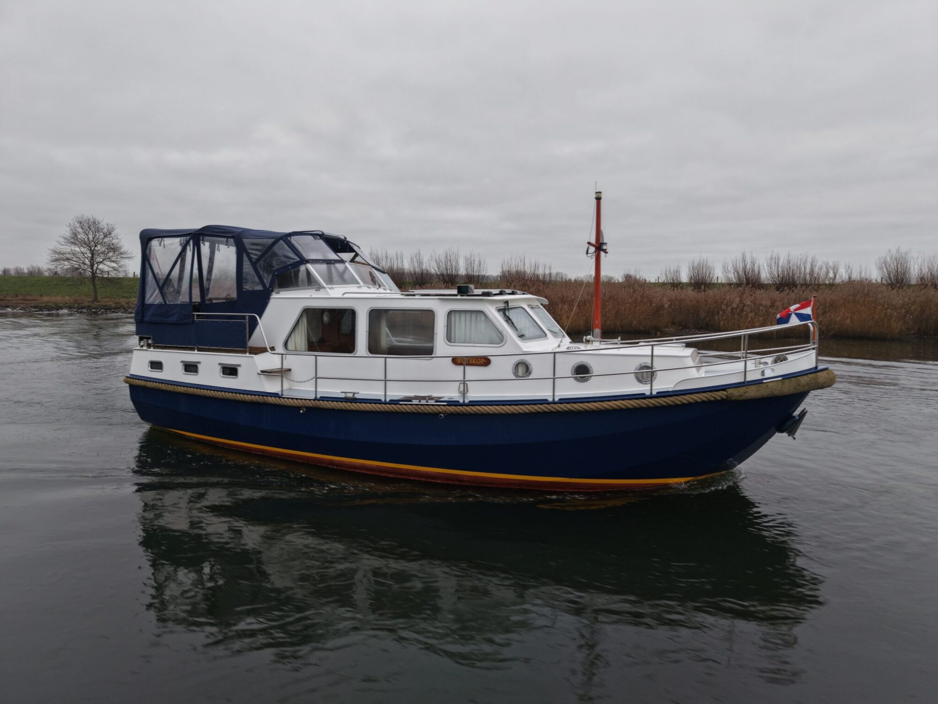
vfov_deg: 56.8
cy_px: 352
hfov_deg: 71.6
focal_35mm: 24
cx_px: 469
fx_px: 650
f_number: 1.8
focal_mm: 8.67
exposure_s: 1/40
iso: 100
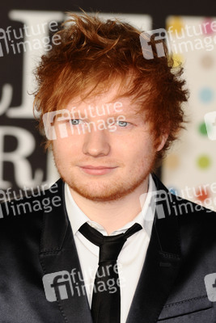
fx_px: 2225
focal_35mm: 248
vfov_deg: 8.3
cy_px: 162
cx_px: 108
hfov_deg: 5.6
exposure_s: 1/200
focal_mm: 165
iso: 320
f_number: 4
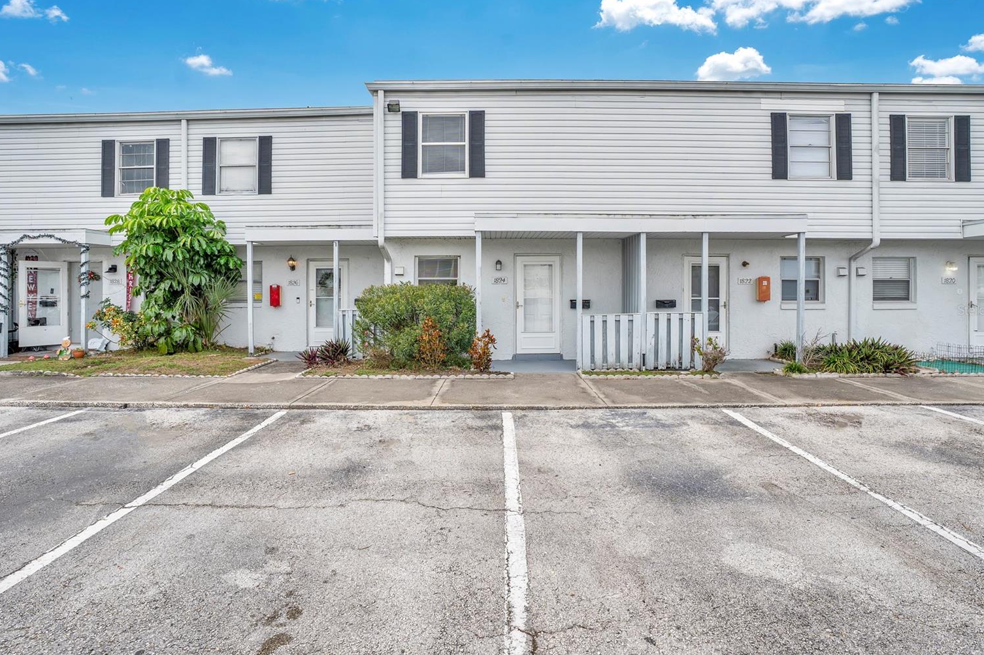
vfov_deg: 70.3
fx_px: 464
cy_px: 310
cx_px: 493
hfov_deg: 93.3
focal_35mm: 17
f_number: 8
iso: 100
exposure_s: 1/125
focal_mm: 16
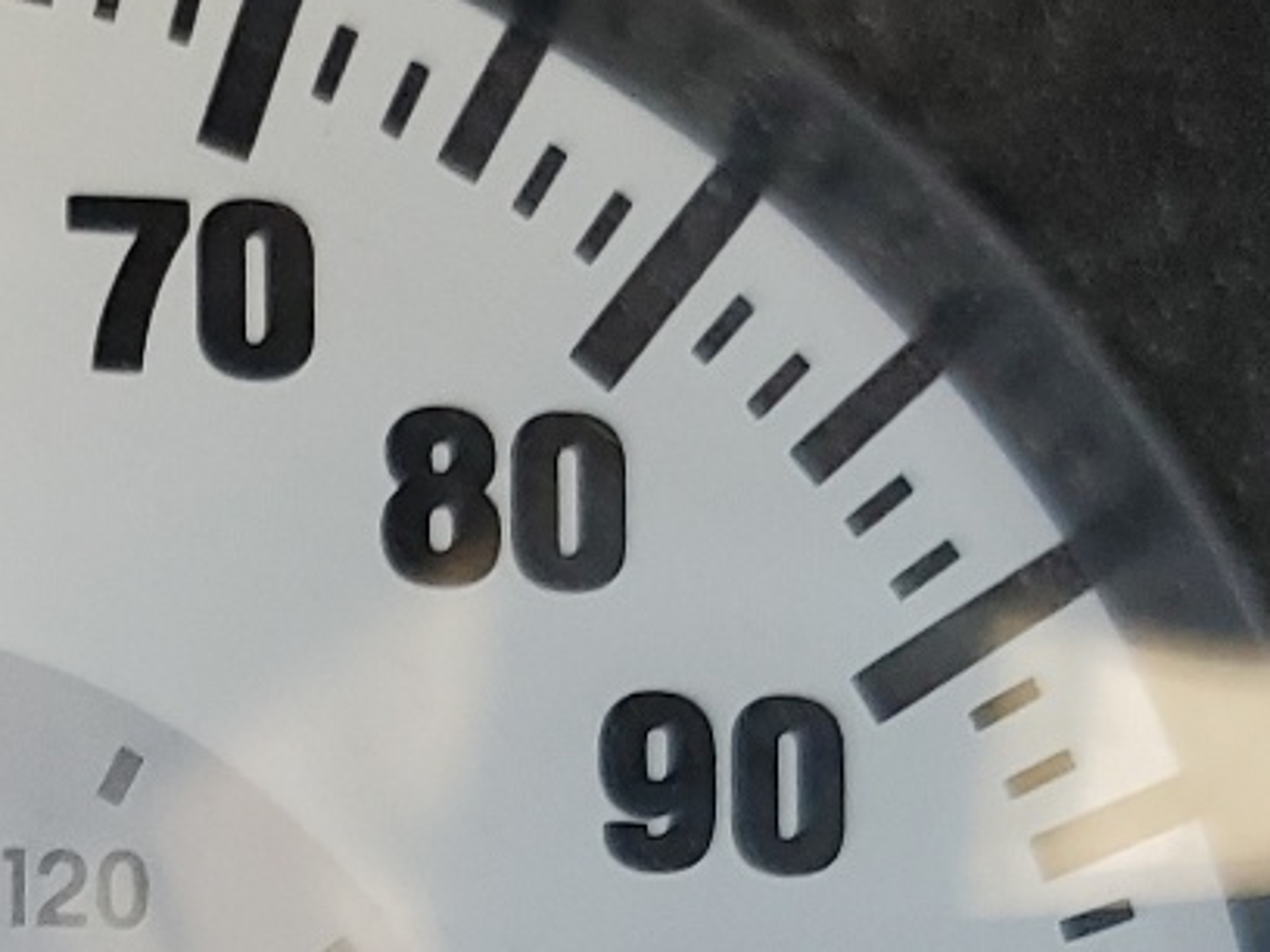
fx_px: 3742
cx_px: -514
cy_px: 1727
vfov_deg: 13.1
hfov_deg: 17.7
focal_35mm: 102
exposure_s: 1/120
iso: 61
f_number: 1.5
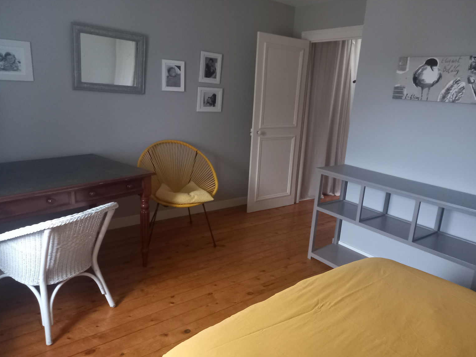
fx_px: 358
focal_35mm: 26
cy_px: 182
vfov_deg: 53.1
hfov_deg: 67.3
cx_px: 244
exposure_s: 1/20
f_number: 2
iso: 800
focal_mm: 4.6
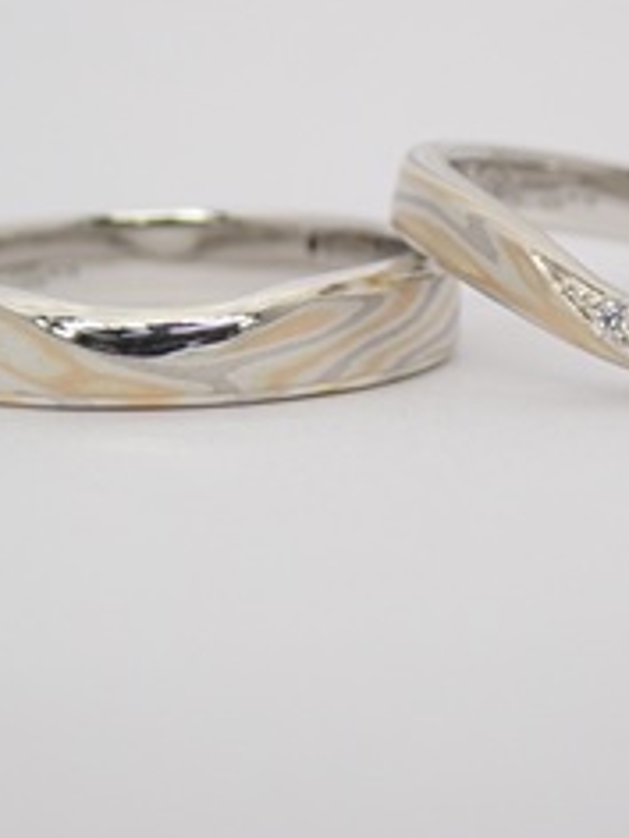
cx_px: 416
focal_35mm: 147
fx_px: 3561
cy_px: 289
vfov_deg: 13.4
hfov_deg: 10.1
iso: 200
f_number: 4.1
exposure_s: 1/125
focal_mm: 13.65
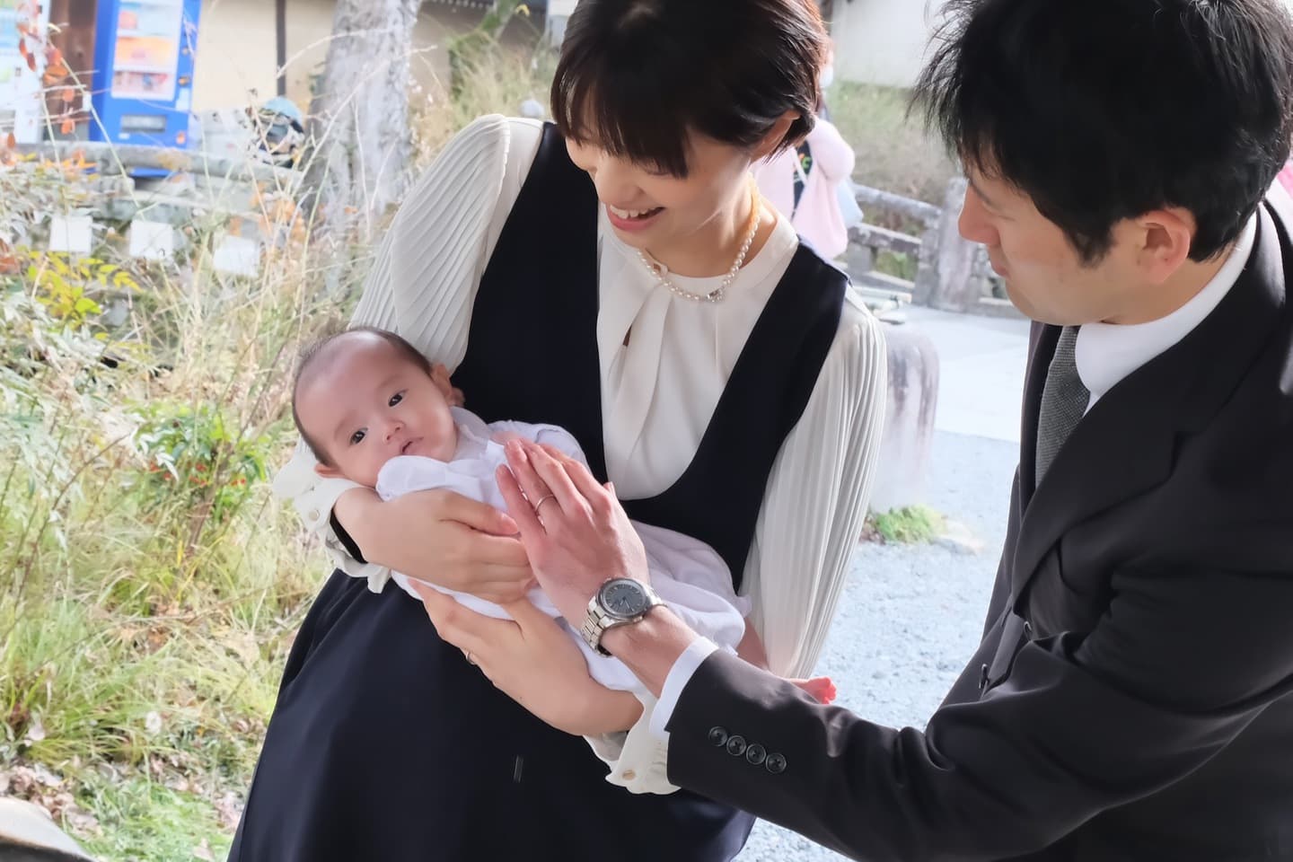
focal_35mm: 39
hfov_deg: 49.6
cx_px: 646
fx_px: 1401
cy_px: 431
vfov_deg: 34.2
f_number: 7.1
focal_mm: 26
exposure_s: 1/100
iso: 1600
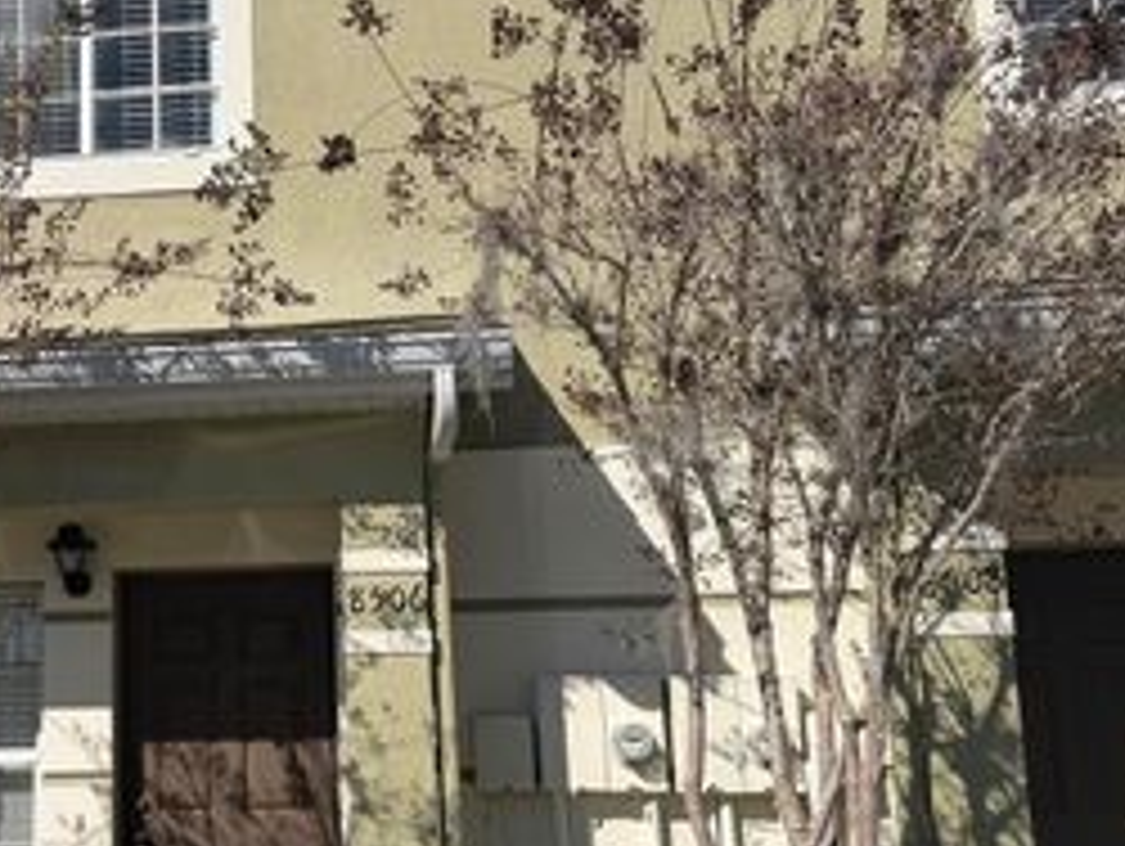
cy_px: 506
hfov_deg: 37.9
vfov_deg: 30.2
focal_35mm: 48
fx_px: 1561
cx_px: 198
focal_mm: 6.76
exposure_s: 1/7353
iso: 80
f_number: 1.78
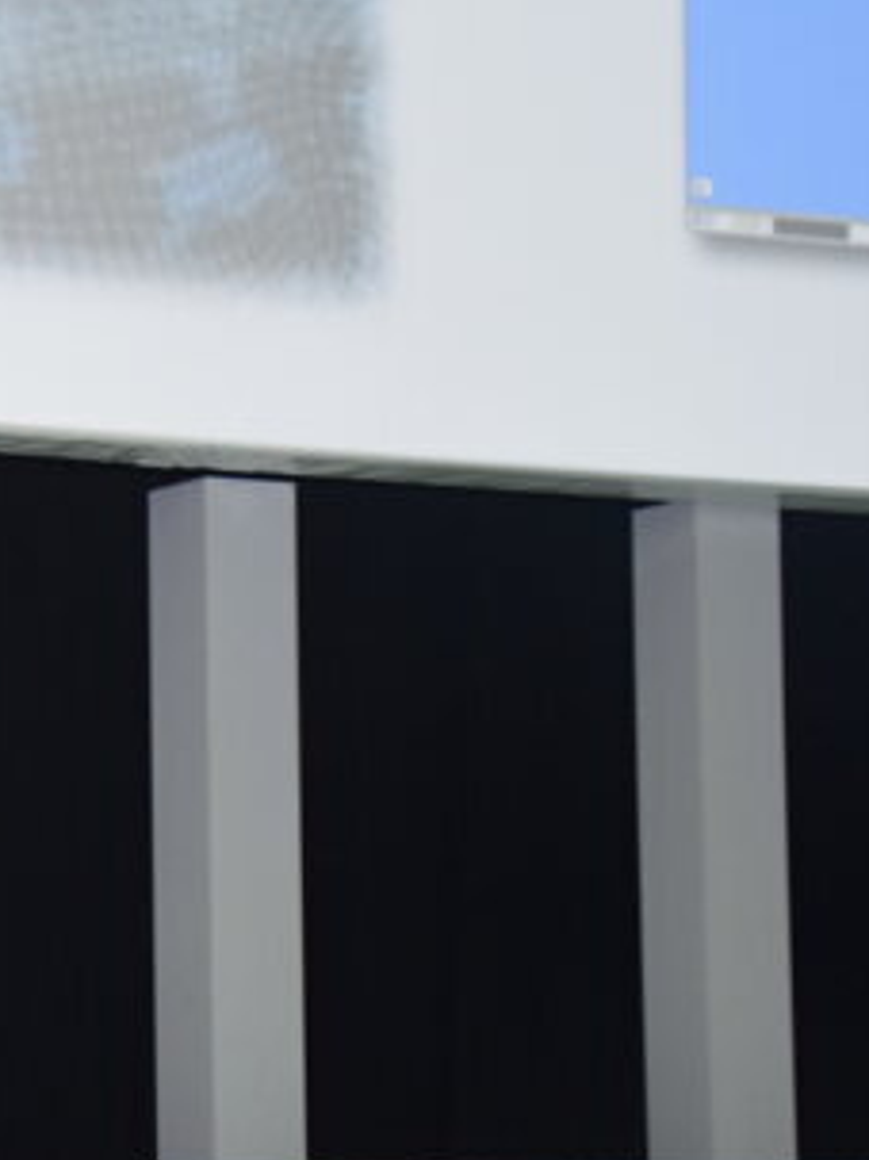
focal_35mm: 144
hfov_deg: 10.0
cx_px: -387
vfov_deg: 13.6
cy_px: 844
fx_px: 4836
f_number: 4.5
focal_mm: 35
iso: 1250
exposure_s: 1/60
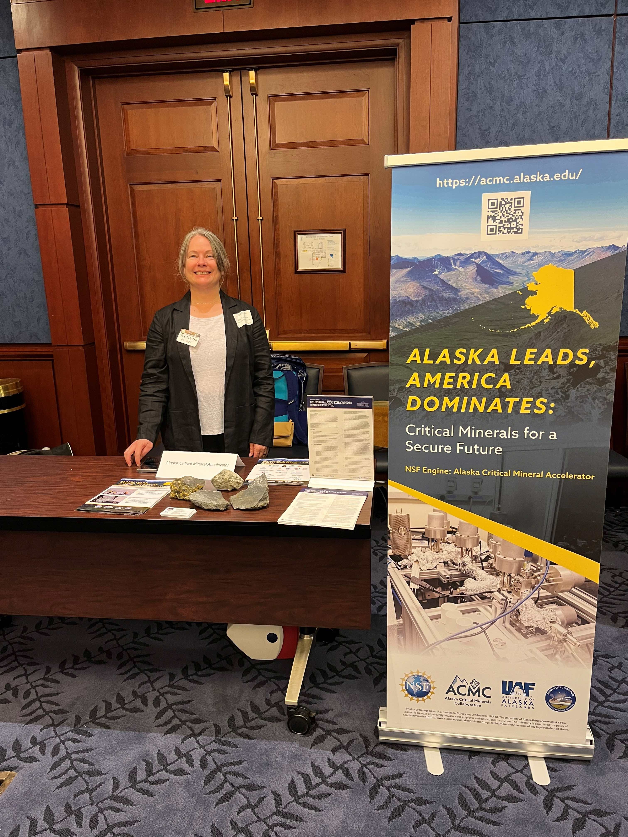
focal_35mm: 26
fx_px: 629
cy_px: 418
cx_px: 314
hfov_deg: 53.1
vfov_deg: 67.3
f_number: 1.6
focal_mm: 5.1
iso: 200
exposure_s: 1/60
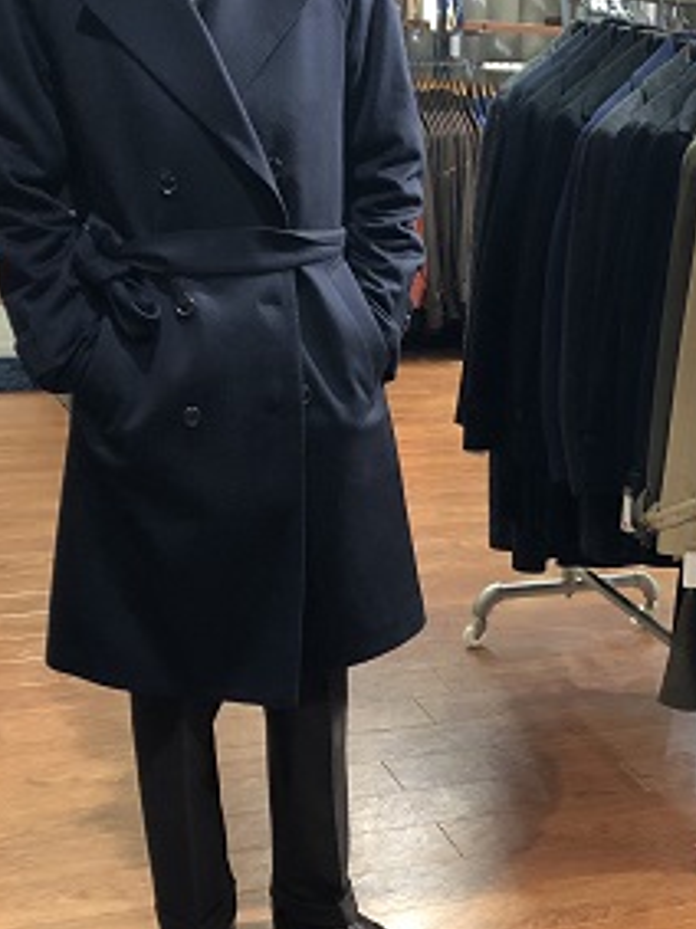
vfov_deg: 28.1
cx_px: 752
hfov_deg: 21.2
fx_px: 1771
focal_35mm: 66
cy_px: 867
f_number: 1.8
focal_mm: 3.99
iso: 50
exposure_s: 1/15
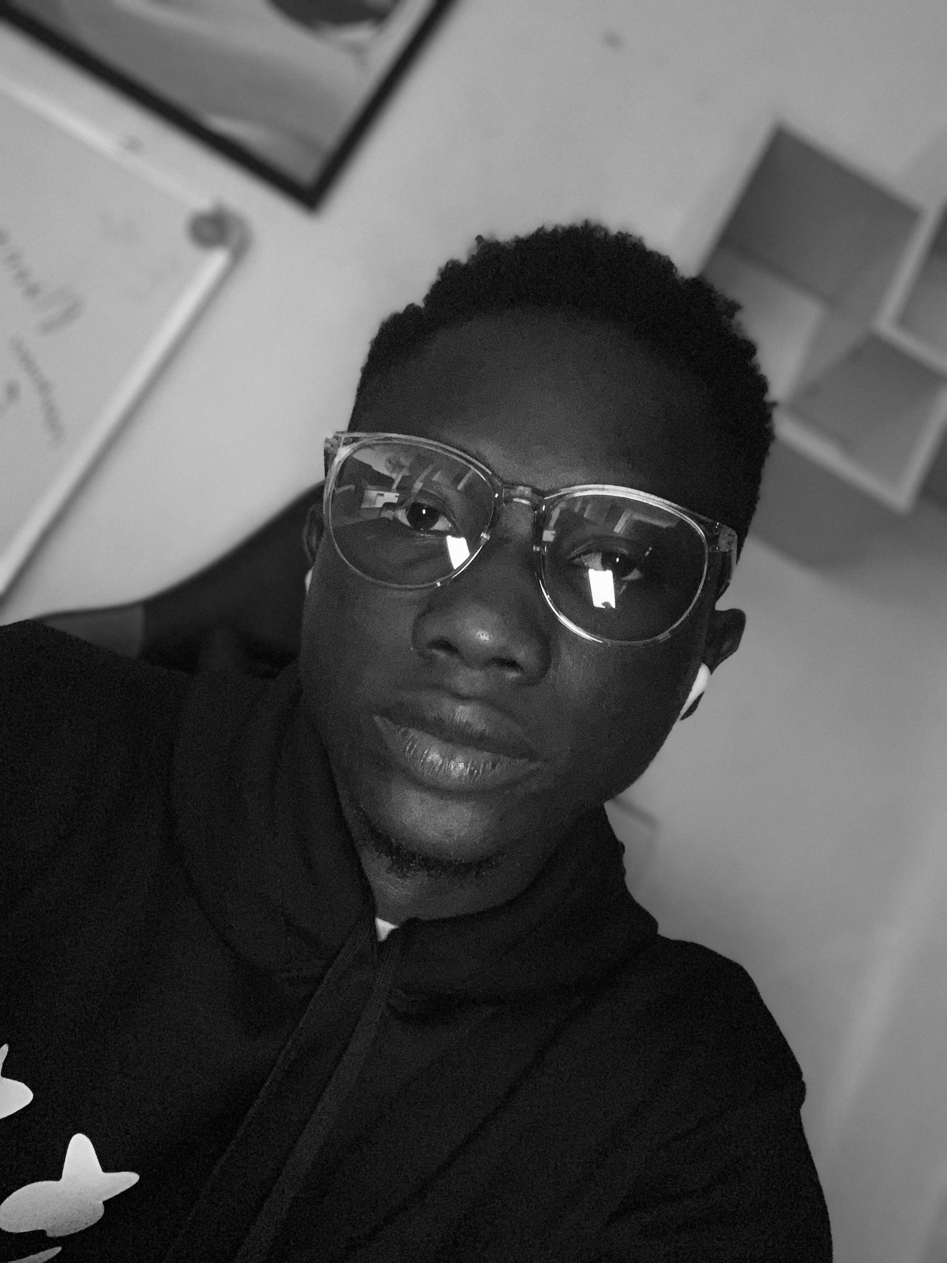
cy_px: 632
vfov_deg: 56.8
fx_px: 1167
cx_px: 474
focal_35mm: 32
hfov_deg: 44.2
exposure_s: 1/16
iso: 400
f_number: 2.2
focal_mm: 2.87
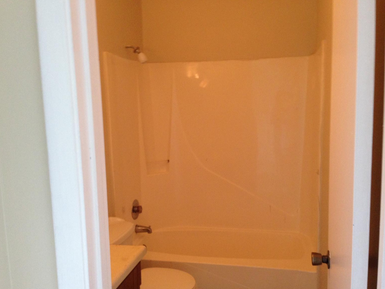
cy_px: 153
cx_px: 199
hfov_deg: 52.6
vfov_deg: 40.7
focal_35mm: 35
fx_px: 389
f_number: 2.4
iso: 160
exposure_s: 1/20
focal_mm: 4.12
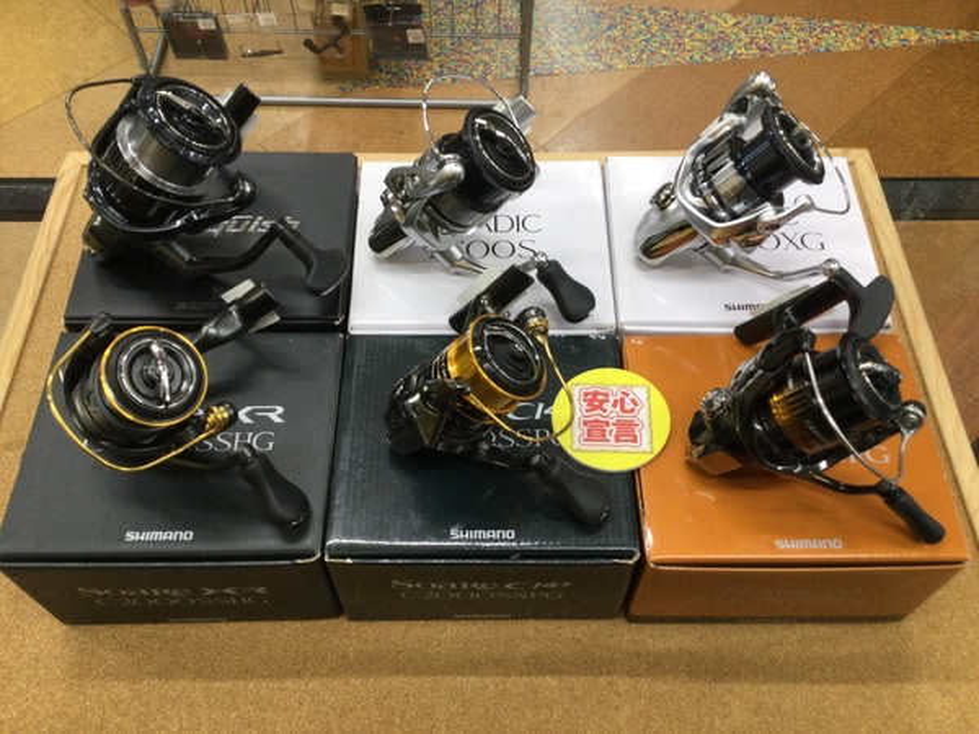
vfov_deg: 45.4
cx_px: 490
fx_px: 877
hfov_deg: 58.4
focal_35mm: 31
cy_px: 367
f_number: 2.4
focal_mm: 3.3
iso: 32
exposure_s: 1/30
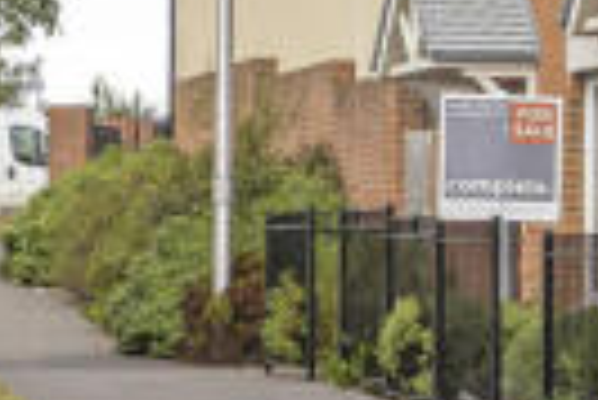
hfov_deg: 9.6
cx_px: 623
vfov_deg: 6.5
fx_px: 3525
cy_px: 11
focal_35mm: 212
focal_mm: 29
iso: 200
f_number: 8
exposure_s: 1/250
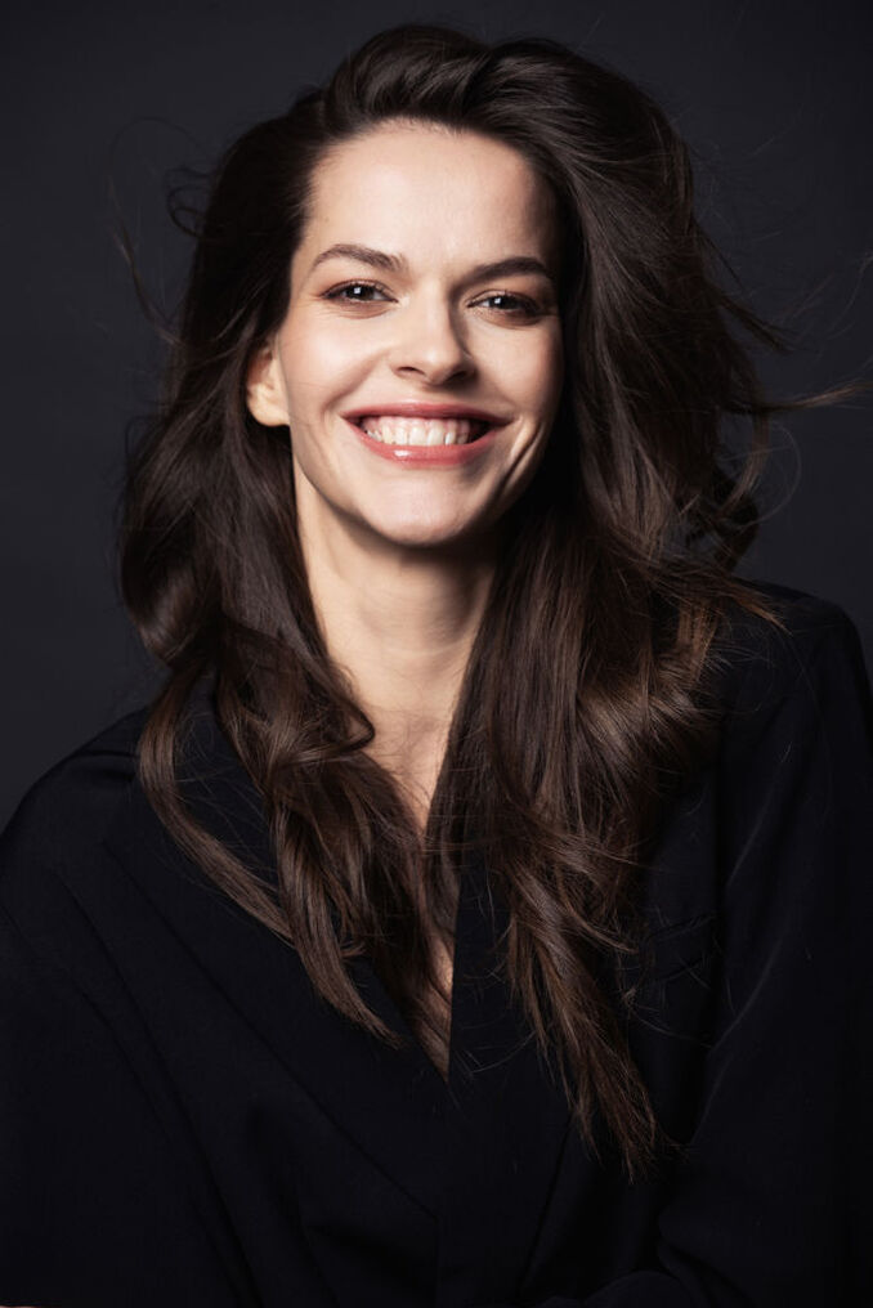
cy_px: 654
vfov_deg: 20.0
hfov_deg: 13.4
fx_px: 3707
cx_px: 436
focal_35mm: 102
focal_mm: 102
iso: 100
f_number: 6.3
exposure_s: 1/160
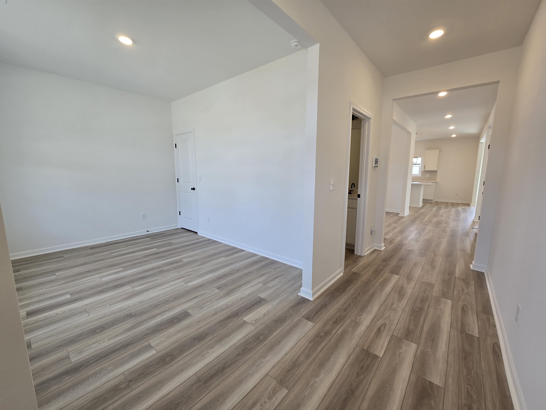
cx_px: 273
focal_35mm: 13
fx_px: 205
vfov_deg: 89.9
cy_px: 205
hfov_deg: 106.2
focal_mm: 2.2
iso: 50
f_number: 2.2
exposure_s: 1/60
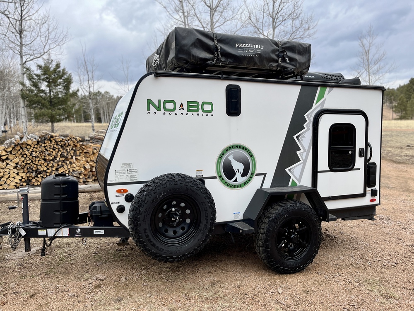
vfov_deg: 53.1
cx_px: 207
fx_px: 311
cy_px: 156
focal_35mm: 26
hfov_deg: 67.3
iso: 50
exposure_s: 1/1776
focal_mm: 5.1
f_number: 1.6
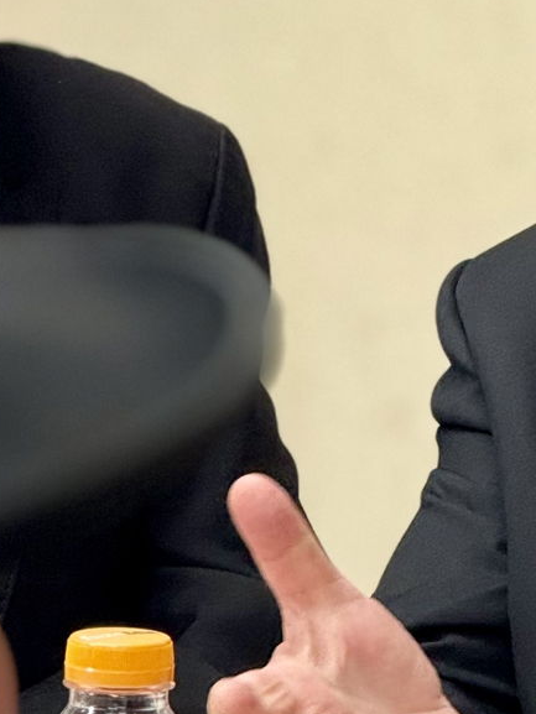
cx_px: 650
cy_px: 208
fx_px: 8008
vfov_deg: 5.1
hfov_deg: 3.8
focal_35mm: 388
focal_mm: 15.66
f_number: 2.8
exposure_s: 1/50
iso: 250
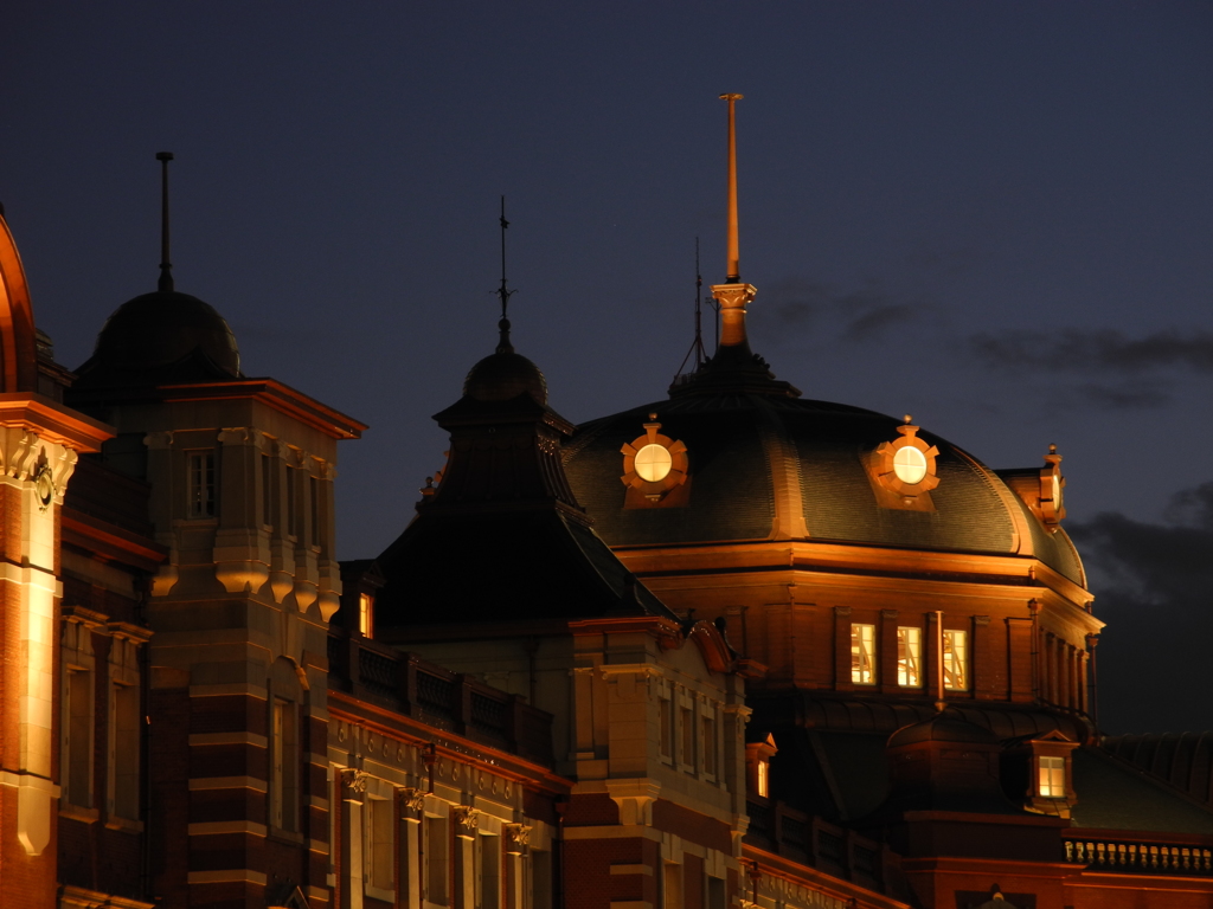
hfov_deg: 9.9
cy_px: 454
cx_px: 606
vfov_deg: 7.4
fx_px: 7008
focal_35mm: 200
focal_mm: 42.6
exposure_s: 1.62
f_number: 5.6
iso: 100
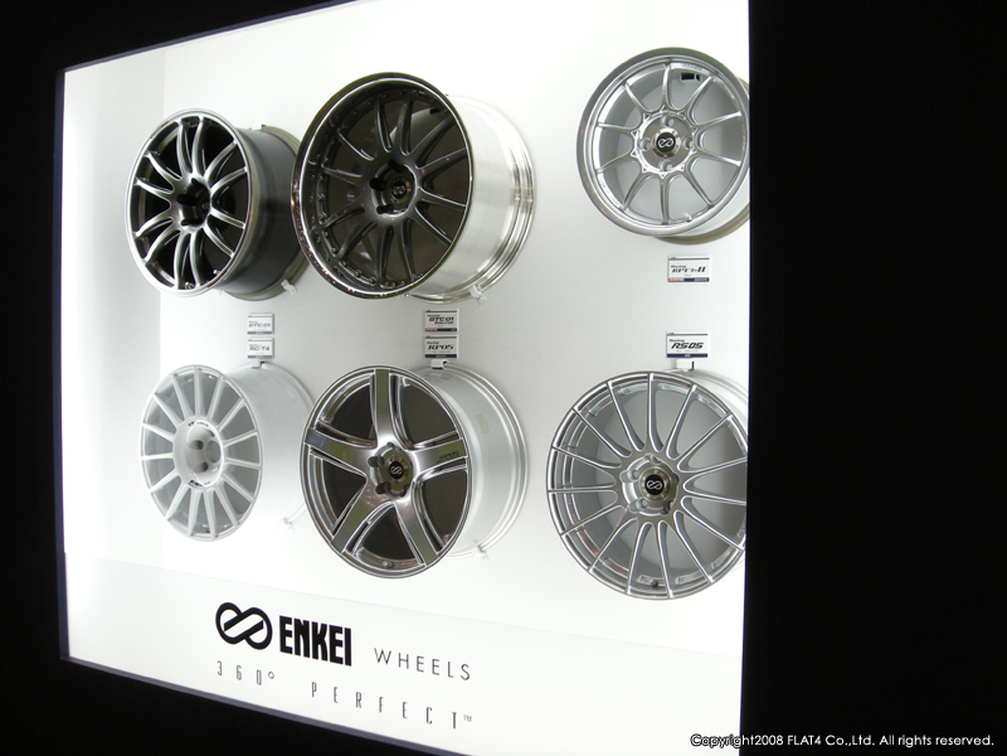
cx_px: 504
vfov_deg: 40.7
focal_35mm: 35
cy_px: 378
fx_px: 1018
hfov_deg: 52.6
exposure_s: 1/56
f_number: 2.8
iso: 114
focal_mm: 5.7
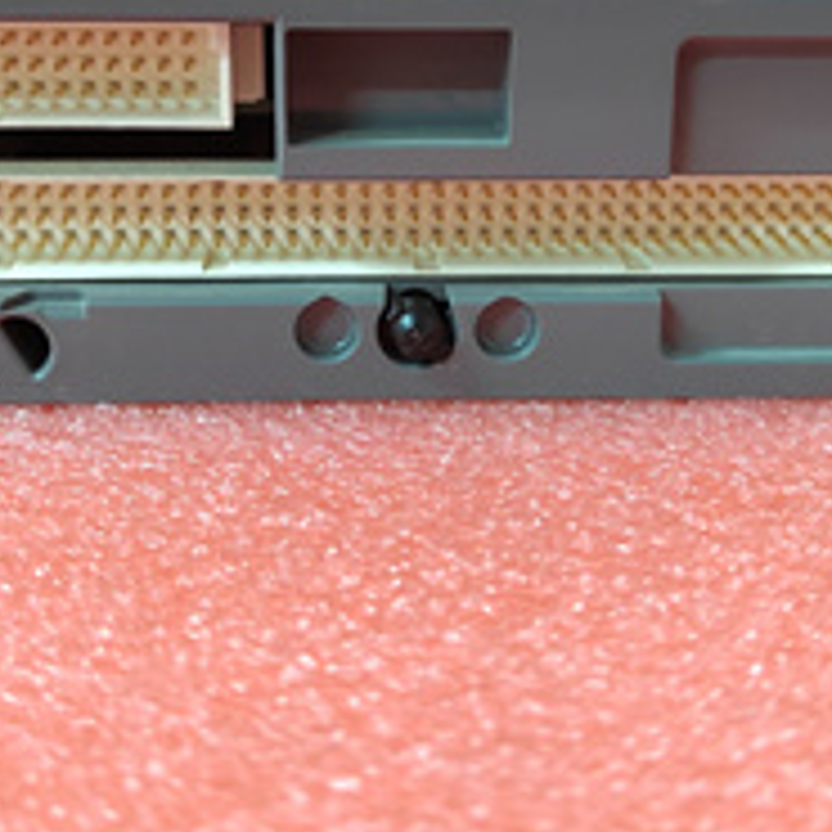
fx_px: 1496
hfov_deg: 31.1
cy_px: 205
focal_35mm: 55
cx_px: 391
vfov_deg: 30.5
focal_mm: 5.52
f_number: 1.9
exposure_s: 1/50
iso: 3250
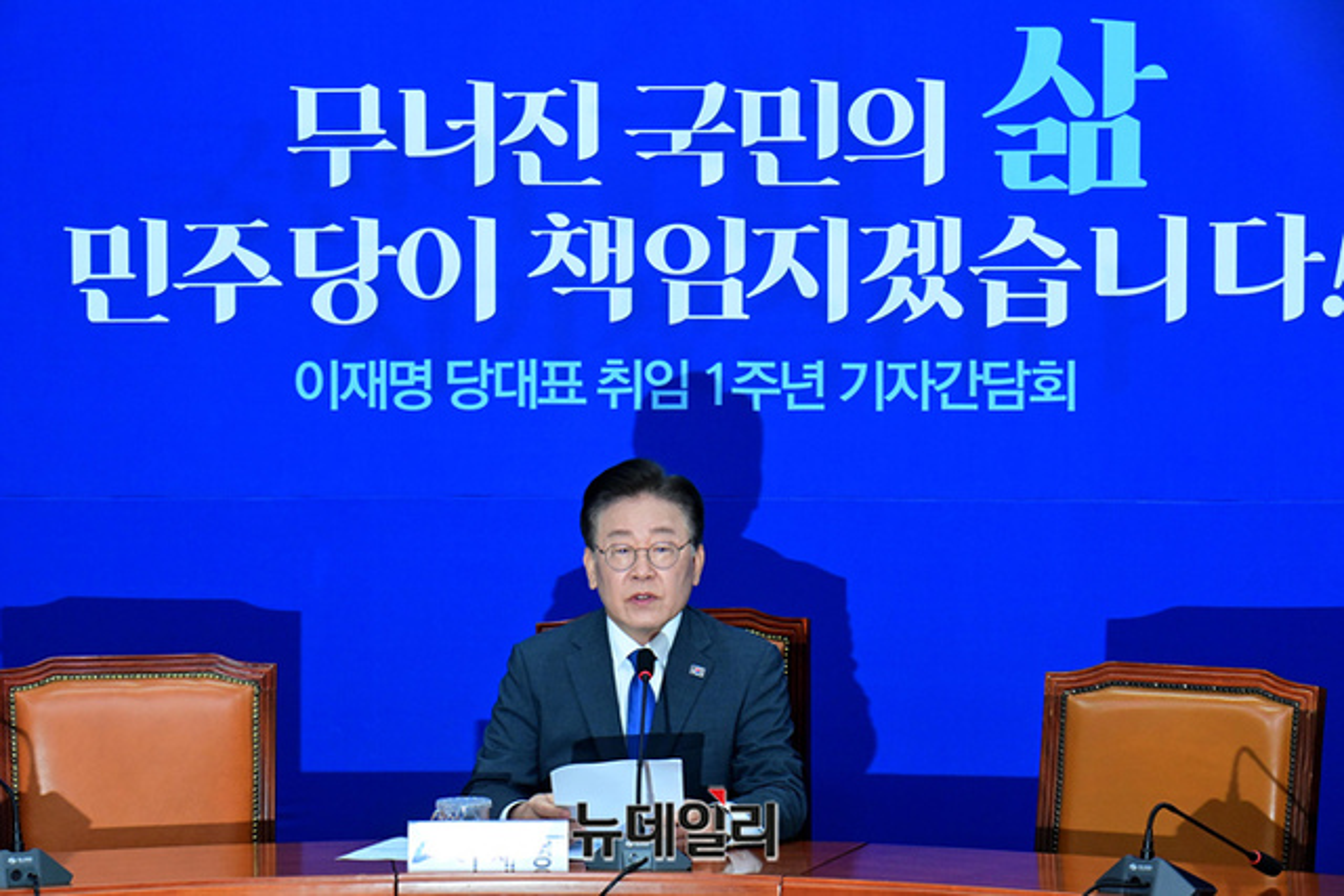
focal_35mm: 125
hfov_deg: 16.4
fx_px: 4667
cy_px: 448
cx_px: 672
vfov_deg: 11.0
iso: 6400
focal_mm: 125
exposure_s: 1/250
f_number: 9
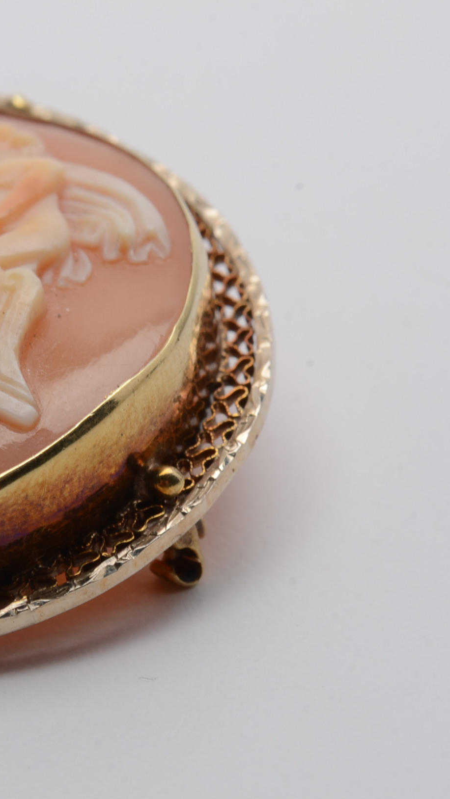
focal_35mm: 202
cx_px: -146
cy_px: 400
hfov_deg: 6.0
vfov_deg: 10.7
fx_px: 4280
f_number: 18
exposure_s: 1/160
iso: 200
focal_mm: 85
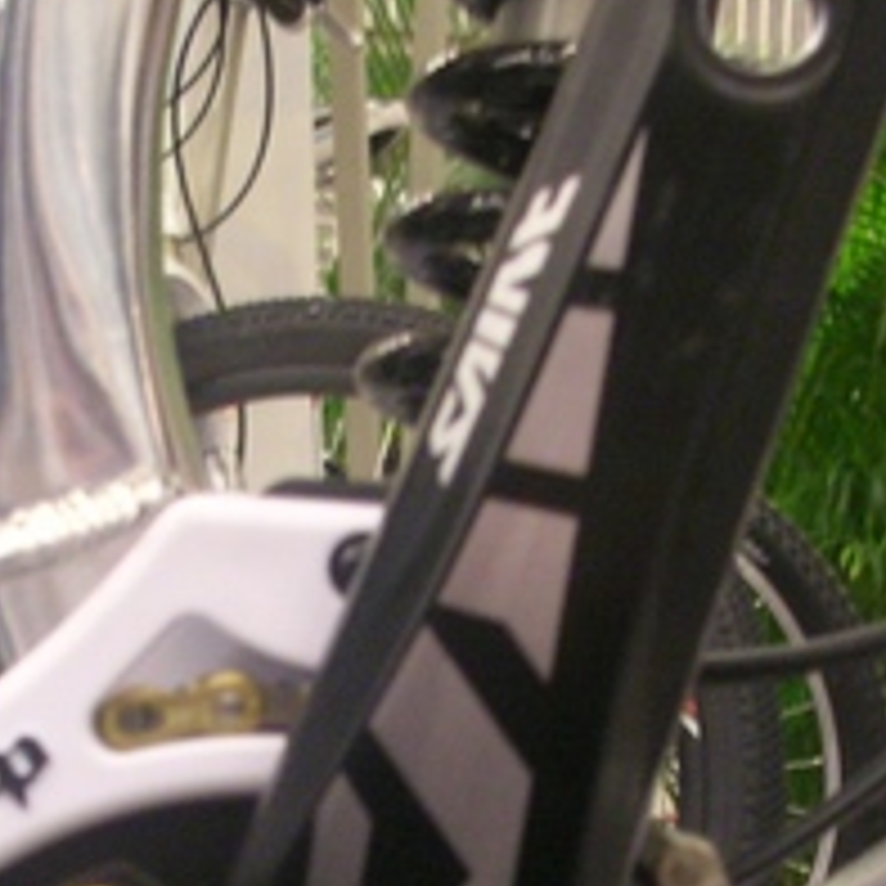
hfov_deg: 15.8
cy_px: 969
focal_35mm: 110
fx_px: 3185
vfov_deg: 15.4
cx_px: 373
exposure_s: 1/4.1
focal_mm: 5.8
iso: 139
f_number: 3
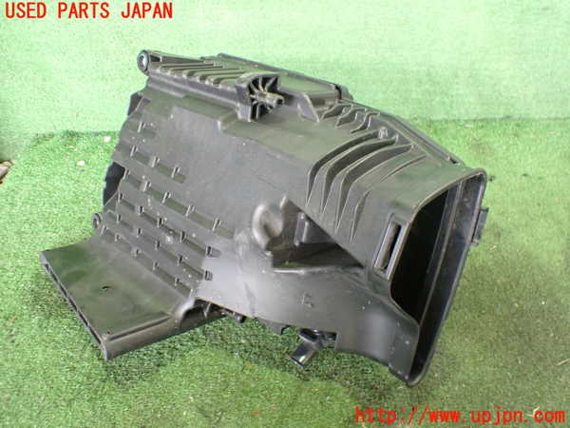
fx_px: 494
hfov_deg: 60.0
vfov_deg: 46.8
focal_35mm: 30
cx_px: 285
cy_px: 214
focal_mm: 5.4
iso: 800
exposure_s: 1/30
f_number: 2.3
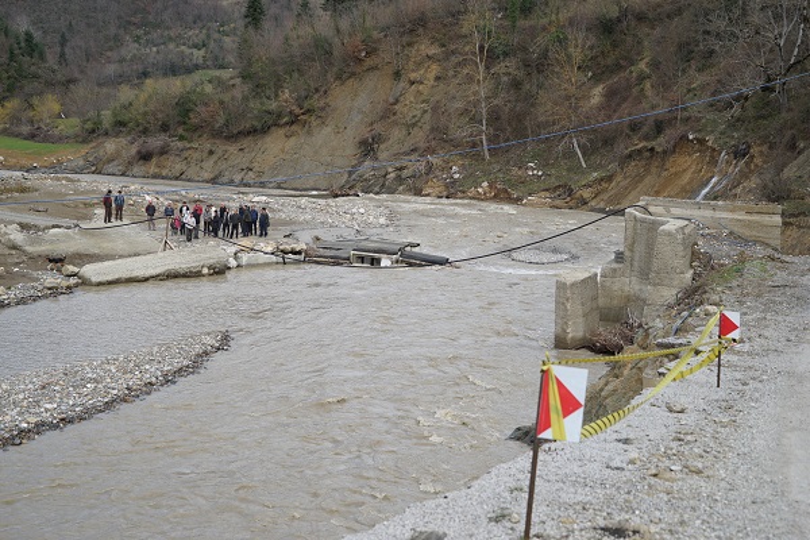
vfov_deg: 24.6
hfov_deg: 36.2
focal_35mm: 55
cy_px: 270
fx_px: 1237
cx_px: 405
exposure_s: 1/200
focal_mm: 55
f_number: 5.6
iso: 100
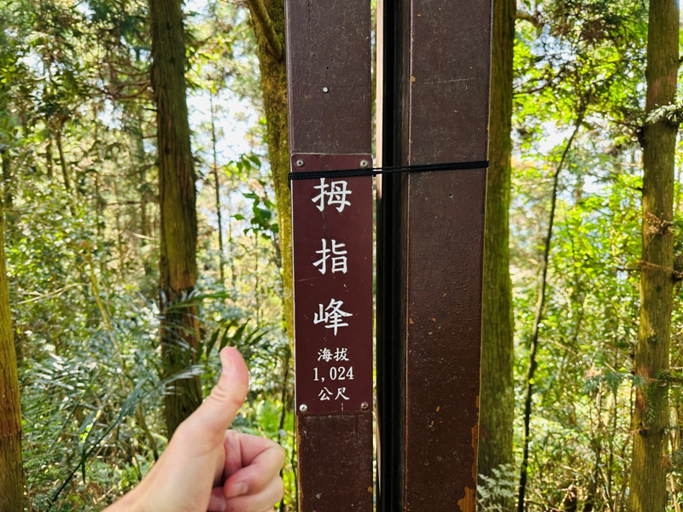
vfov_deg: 56.8
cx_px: 342
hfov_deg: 71.6
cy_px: 256
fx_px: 474
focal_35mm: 24
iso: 160
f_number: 1.78
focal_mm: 6.86
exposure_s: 1/121
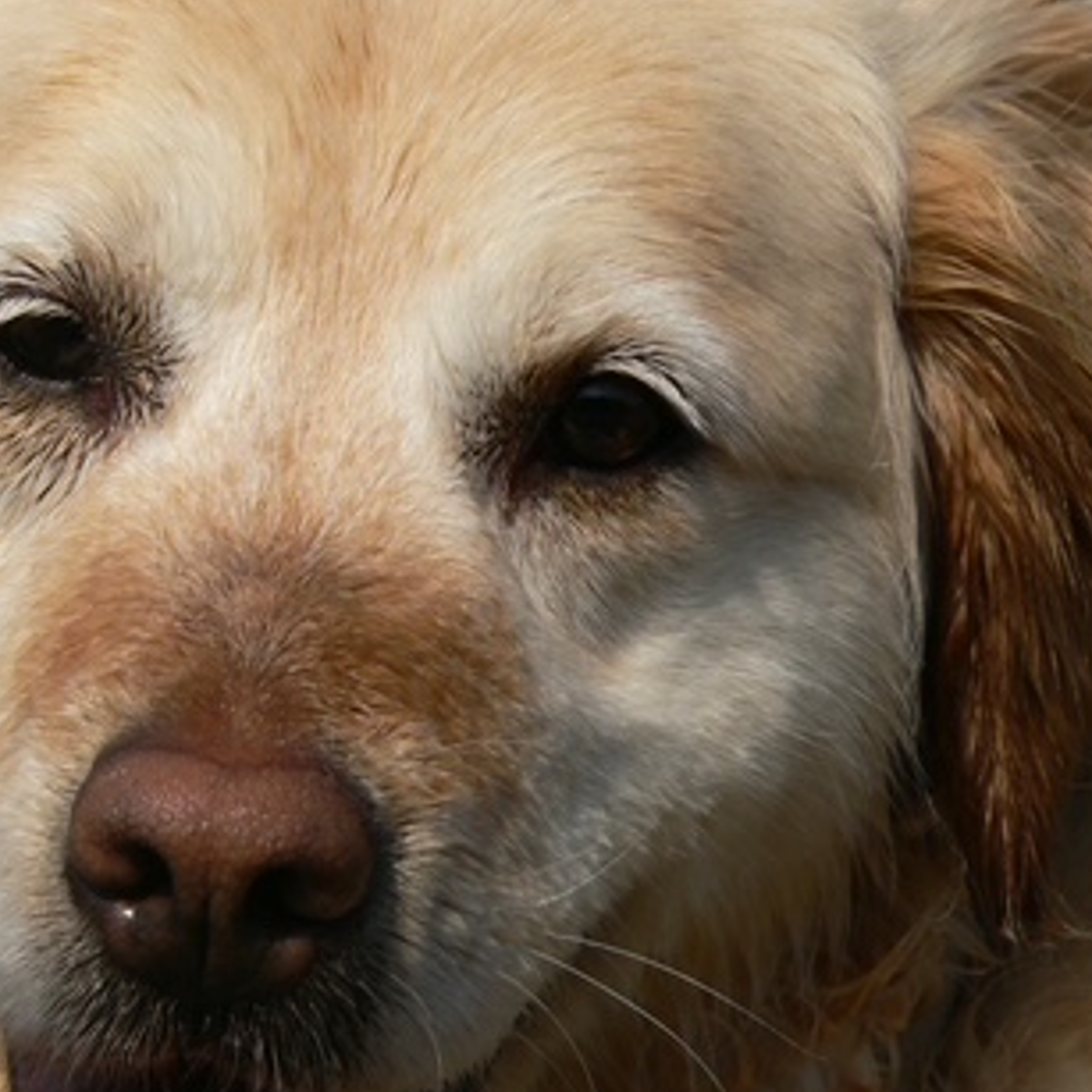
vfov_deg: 4.3
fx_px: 14383
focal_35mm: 403
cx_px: 462
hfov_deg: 4.3
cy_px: 605
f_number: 4.6
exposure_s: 1/1000
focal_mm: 36.4
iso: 80
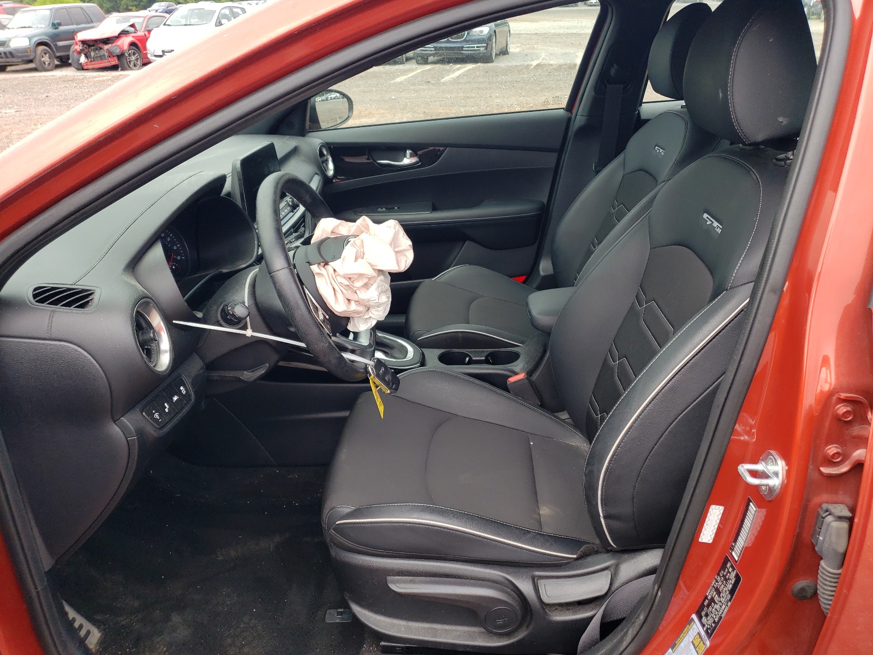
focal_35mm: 26
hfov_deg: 67.3
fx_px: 656
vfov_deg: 53.1
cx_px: 436
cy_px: 328
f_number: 1.5
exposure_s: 1/400
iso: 50
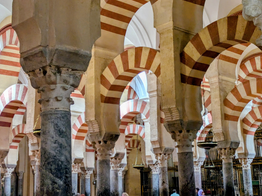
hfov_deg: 31.7
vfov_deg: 24.0
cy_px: 82
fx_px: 462
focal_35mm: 61
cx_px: 127
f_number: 1.89
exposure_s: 1/50
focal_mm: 5.43
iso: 148
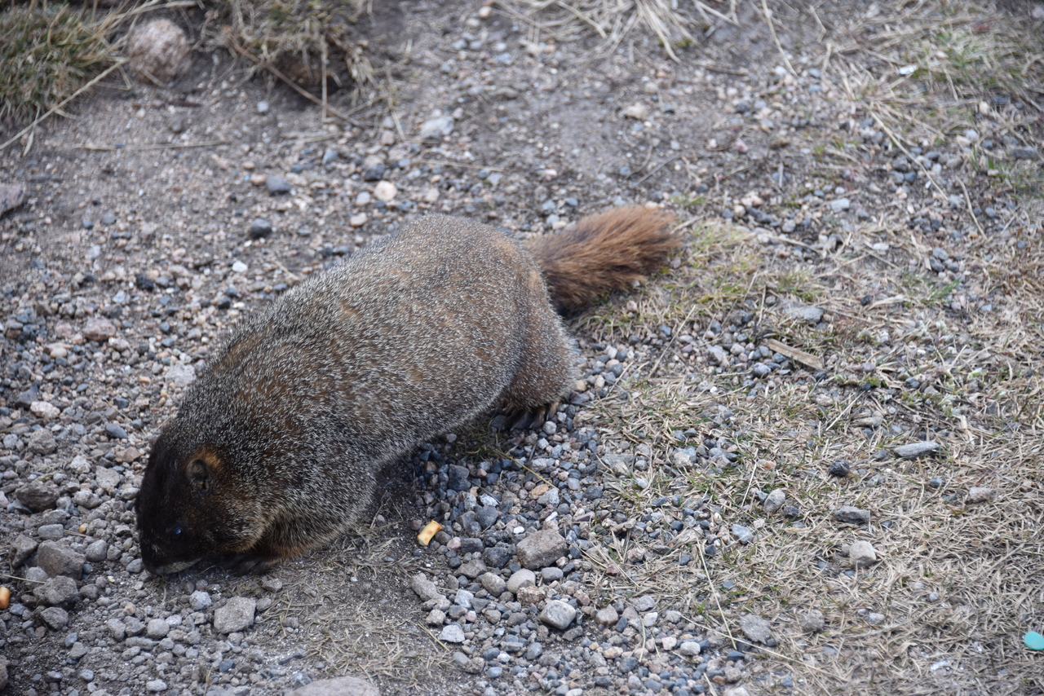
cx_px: 522
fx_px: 4931
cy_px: 348
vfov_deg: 8.1
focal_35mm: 170
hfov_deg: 12.1
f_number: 5.6
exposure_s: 1/400
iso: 560
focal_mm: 170
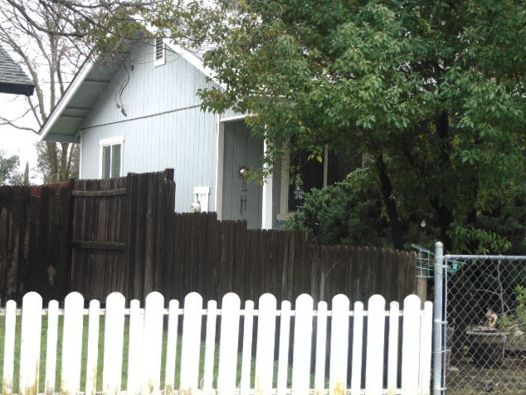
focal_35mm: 109
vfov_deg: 13.6
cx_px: 263
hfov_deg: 18.0
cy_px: 197
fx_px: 1657
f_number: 3.9
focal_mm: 19.4
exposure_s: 1/80
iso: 80
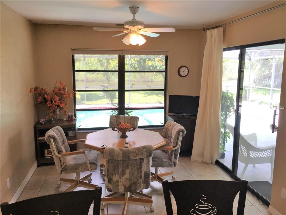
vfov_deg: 48.2
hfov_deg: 61.7
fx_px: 240
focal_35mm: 29
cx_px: 143
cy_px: 108
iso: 40
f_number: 2.2
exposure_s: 1/100
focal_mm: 4.15
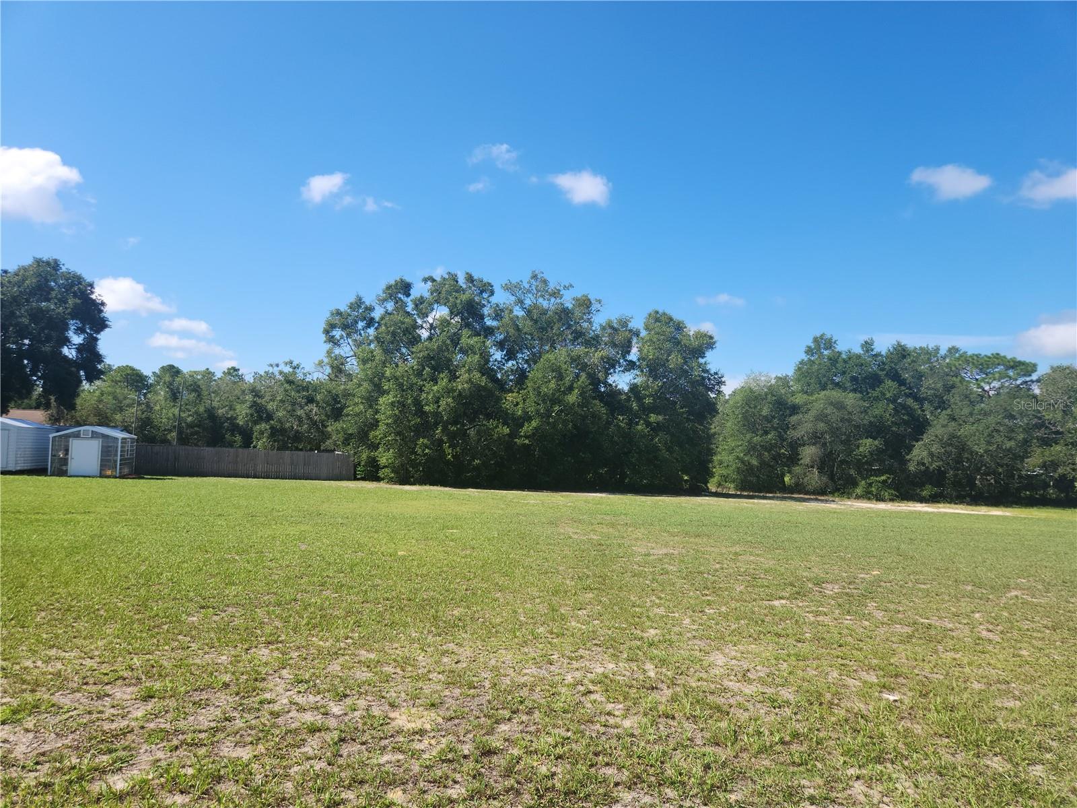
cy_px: 404
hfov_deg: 73.9
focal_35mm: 23
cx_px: 538
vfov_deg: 58.9
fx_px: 716
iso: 20
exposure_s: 1/1126
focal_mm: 5.4
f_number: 1.8
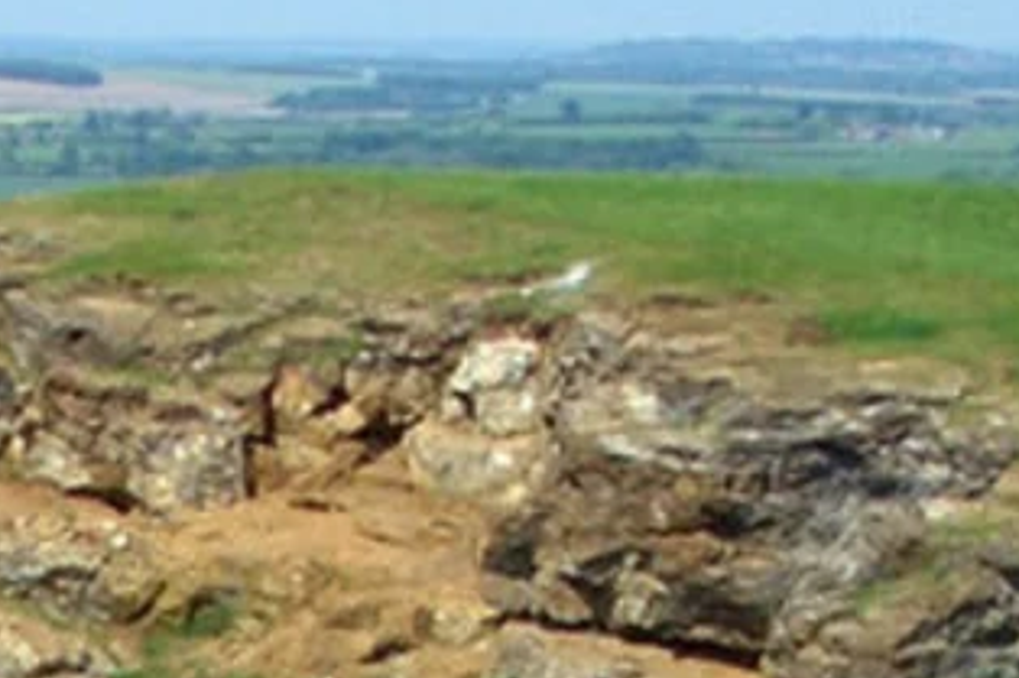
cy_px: 1252
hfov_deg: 12.2
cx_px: 39
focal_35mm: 167
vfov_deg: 7.9
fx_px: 4724
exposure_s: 1/500
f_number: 4.3
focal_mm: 5.8
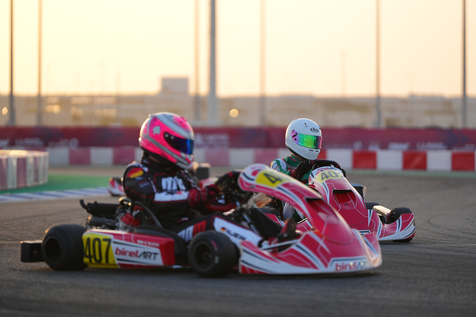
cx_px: 238
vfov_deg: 6.9
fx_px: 2644
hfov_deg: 10.3
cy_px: 158
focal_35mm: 200
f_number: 2.8
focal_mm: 200
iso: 640
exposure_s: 1/4000
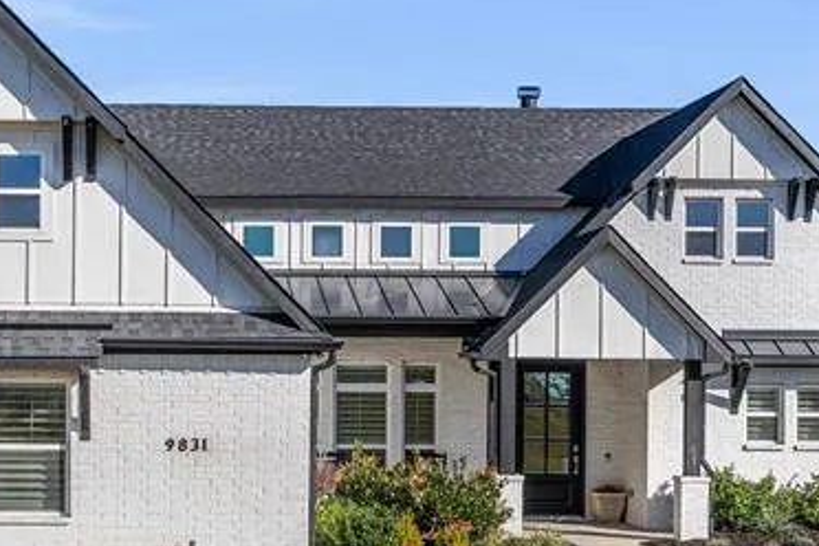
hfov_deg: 25.9
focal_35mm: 77
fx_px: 1752
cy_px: 313
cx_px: 192
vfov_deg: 17.7
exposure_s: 1/400
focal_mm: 28
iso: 100
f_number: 8
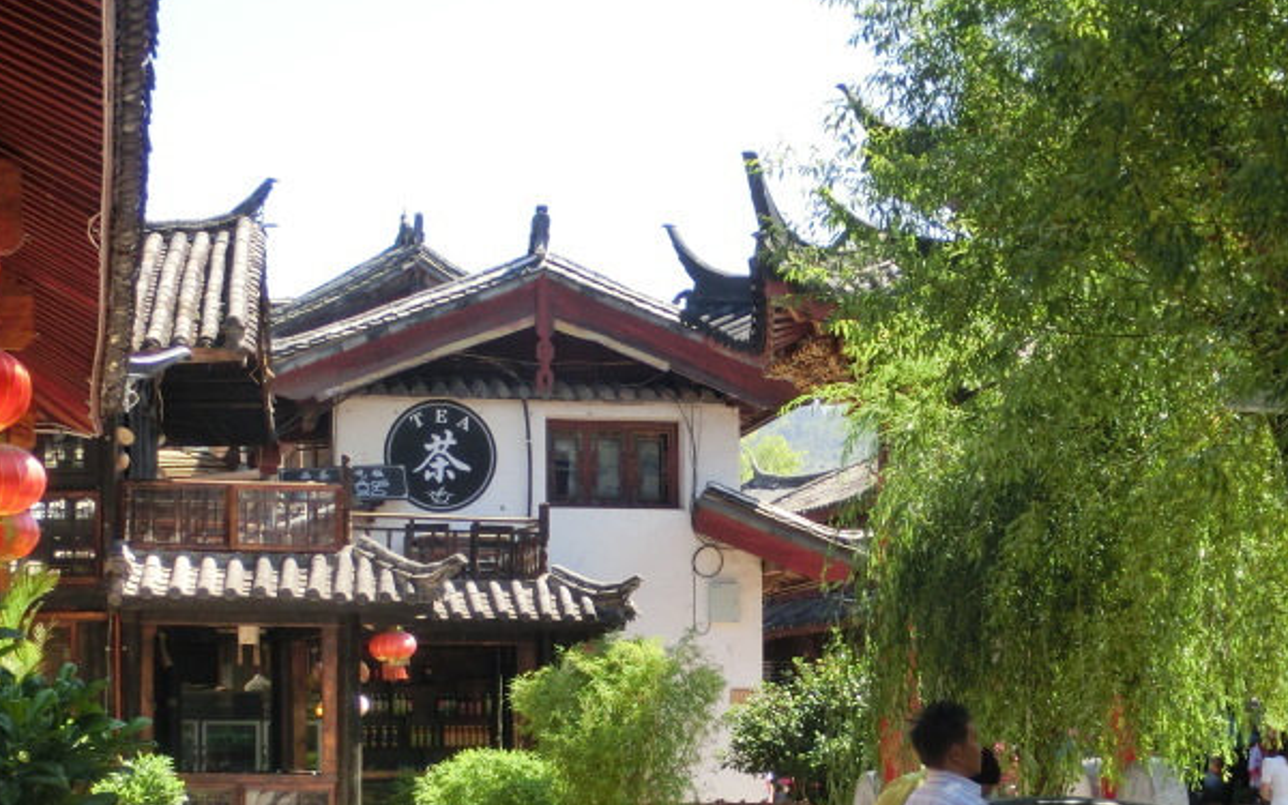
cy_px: 640
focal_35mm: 85
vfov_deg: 15.3
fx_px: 2984
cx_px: 723
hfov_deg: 24.3
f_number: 4.2
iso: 80
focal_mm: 8.29
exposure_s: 1/200
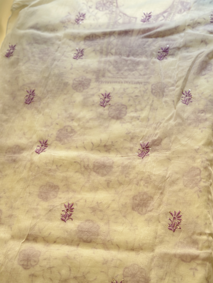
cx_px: 106
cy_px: 142
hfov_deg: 30.3
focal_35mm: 48
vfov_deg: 39.7
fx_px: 394
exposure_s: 1/387
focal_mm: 6.86
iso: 80
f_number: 1.78
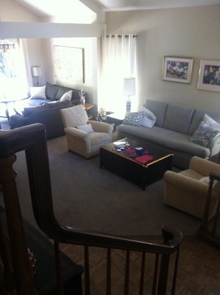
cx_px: 110
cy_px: 148
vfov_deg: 52.7
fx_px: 297
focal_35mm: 35
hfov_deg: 40.6
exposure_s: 1/17
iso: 160
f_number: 2.8
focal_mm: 3.85
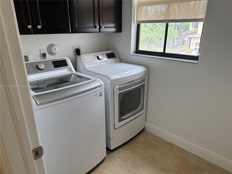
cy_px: 87
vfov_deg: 56.8
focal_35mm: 24
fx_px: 161
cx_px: 116
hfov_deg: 71.6
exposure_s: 1/120
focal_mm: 6.76
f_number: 1.78
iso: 160
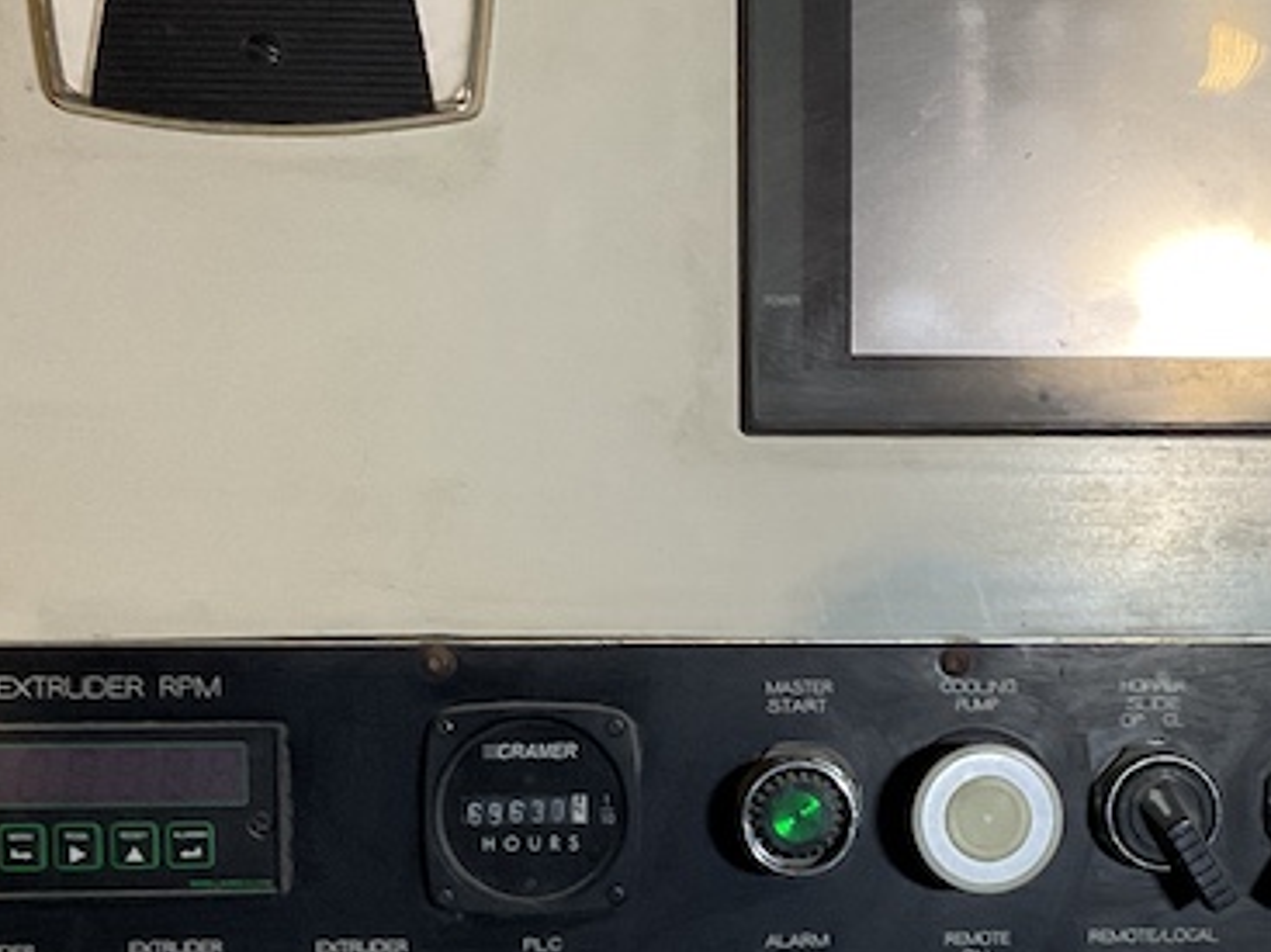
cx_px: 1011
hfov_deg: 23.8
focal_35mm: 81
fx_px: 2973
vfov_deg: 18.1
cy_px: 658
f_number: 1.8
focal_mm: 3
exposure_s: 1/60
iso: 160
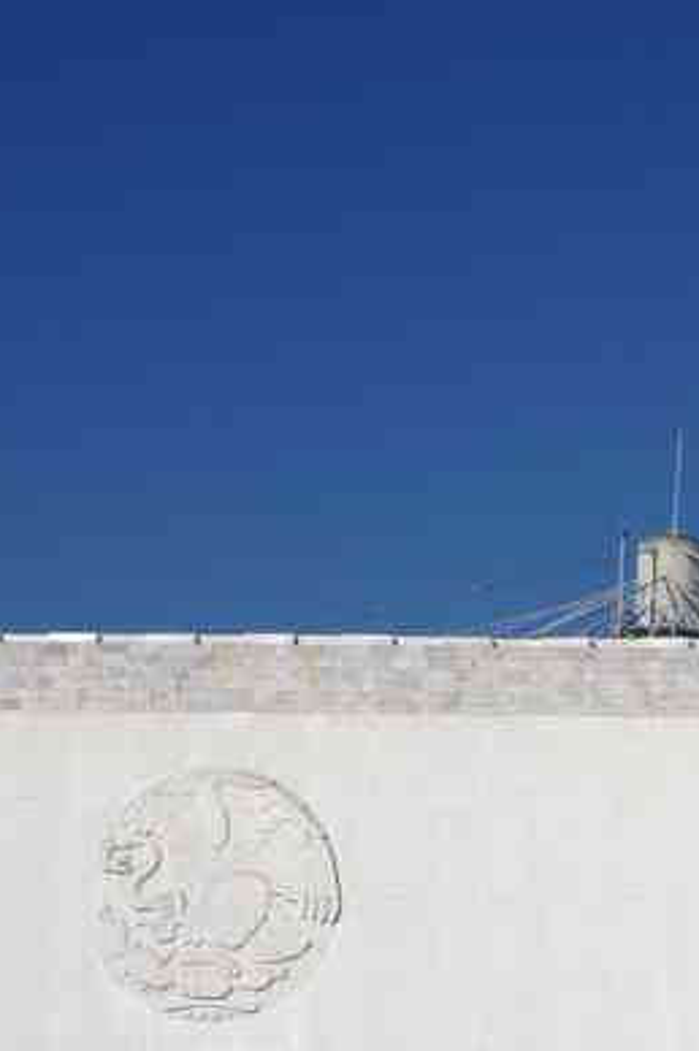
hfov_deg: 10.0
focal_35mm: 135
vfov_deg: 15.2
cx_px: 745
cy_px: 567
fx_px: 3947
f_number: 11
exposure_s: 1/125
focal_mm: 35
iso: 200
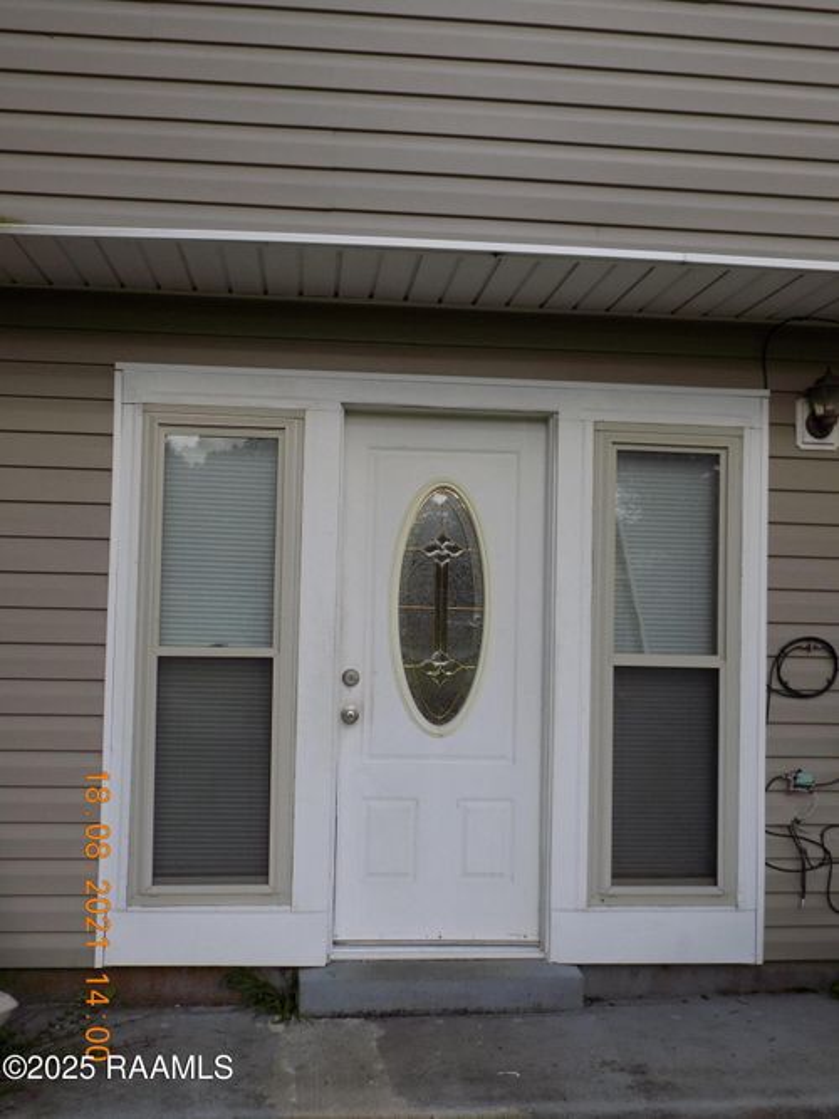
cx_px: 420
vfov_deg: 54.0
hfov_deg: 41.8
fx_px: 1099
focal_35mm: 34
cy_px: 560
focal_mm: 6.1
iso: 80
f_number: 3.4
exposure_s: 1/250
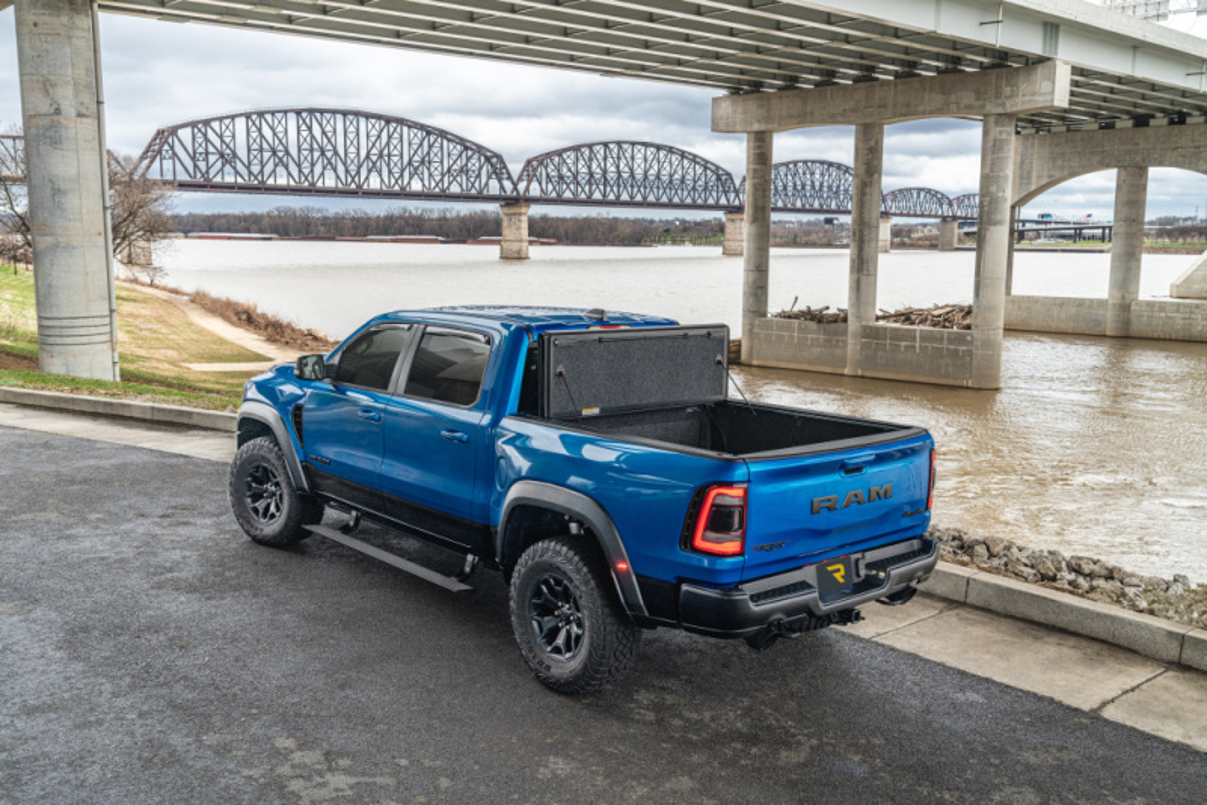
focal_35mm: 33
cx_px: 604
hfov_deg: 57.2
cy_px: 402
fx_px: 1107
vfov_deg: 40.0
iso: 800
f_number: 6.3
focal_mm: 33
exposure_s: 1/125
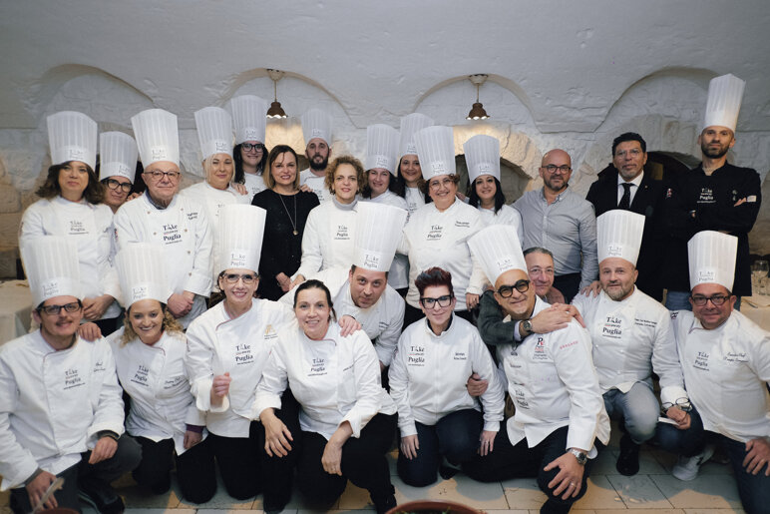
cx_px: 385
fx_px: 578
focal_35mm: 27
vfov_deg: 47.9
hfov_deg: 67.4
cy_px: 257
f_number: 2
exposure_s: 1/125
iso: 1250
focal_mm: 18
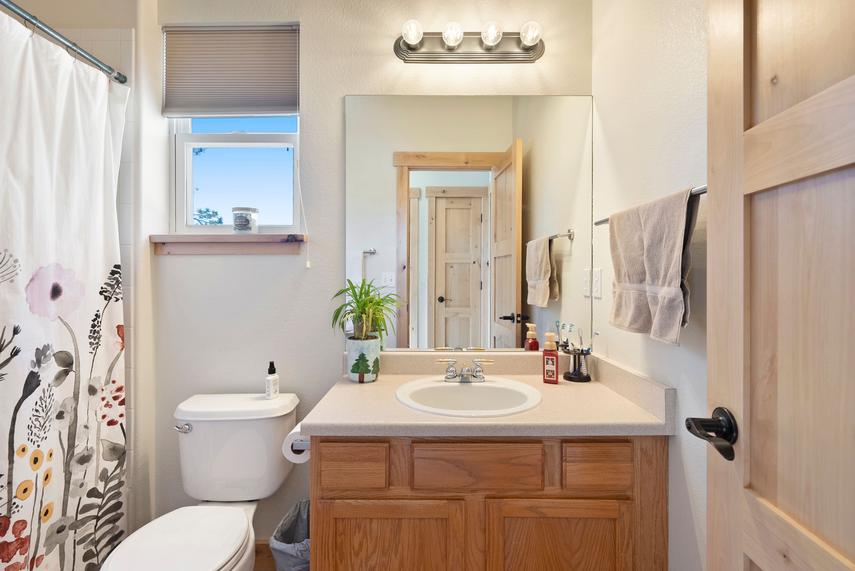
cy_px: 286
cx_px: 428
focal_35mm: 17
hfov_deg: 93.2
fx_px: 404
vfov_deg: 70.5
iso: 640
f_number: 8
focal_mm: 17
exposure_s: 1/5
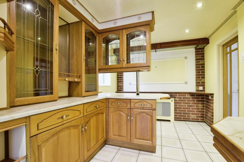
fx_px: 102
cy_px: 81
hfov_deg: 100.4
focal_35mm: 15
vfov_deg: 77.3
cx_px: 122
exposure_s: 1/5
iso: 640
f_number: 8
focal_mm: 10
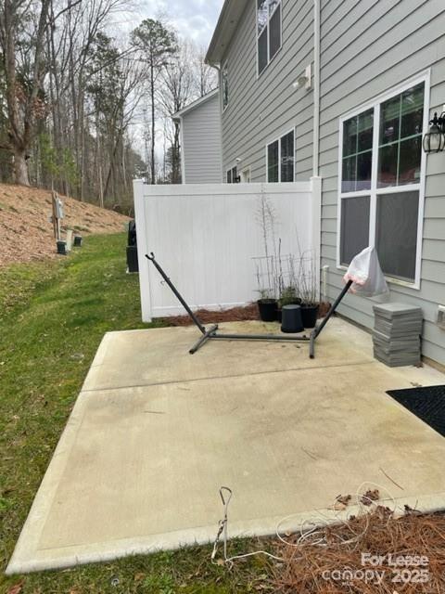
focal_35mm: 26
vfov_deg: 67.3
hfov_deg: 53.1
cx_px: 222
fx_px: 446
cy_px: 297
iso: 32
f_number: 1.6
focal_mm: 4.2
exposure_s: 1/619
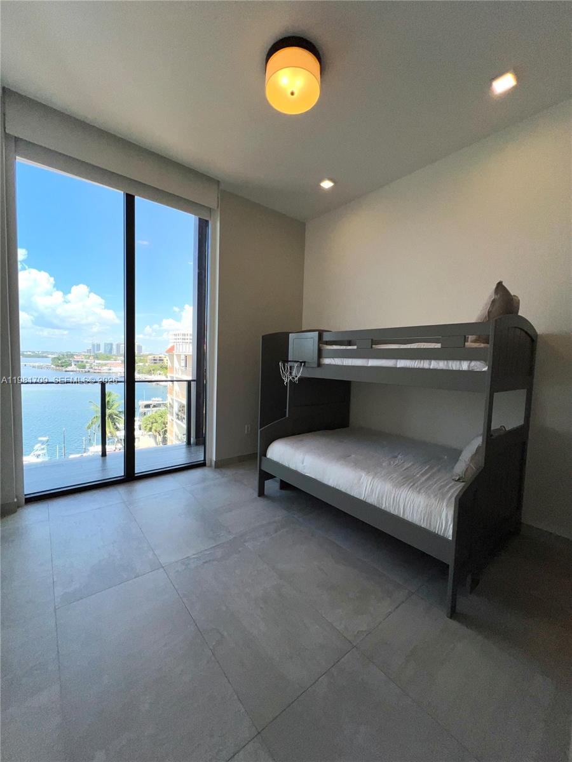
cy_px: 381
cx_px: 286
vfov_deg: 106.2
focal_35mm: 13
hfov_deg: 89.9
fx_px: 286
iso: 25
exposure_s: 1/508
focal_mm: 1.57
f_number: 1.8
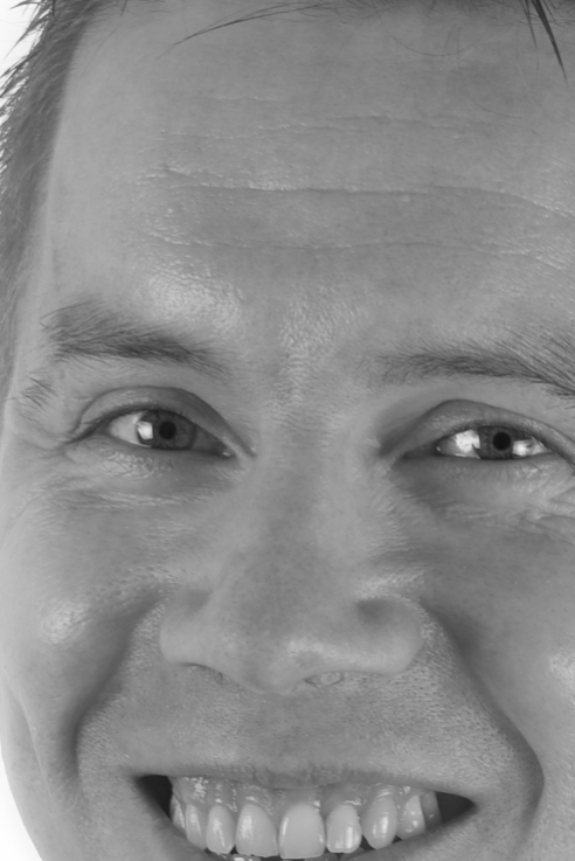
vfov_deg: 6.3
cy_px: 869
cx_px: 399
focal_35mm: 328
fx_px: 7850
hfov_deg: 4.2
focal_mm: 105
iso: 100
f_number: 8
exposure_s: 1/200
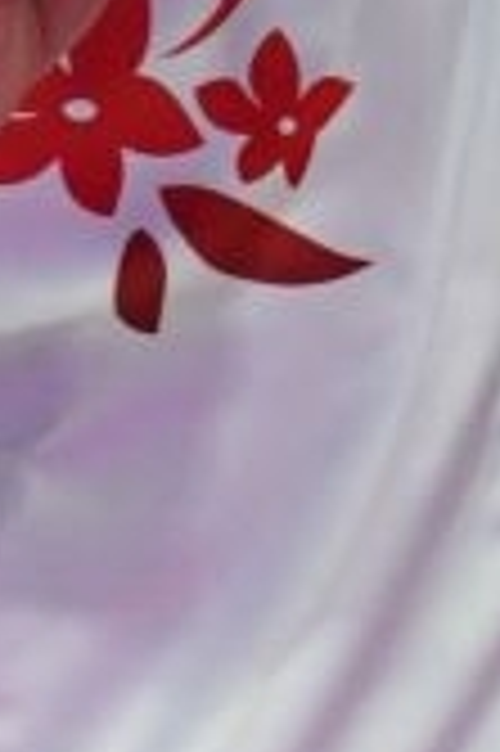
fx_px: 63043
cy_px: 99
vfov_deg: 0.7
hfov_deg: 0.5
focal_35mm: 3020
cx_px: -108
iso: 1600
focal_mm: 280
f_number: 4
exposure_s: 1/500
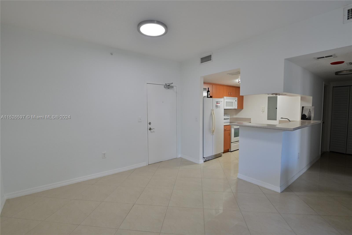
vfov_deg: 73.7
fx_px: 156
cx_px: 176
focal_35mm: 16
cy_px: 118
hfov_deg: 96.7
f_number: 9
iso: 360
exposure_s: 1/15
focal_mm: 16
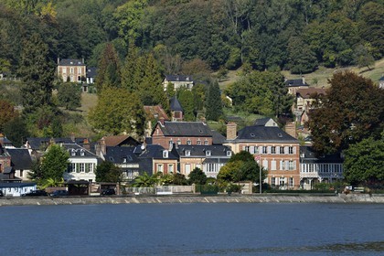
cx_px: 192
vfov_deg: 6.9
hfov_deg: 10.3
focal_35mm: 200
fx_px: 2133
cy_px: 128
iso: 200
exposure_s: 1/320
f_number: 13
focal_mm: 200
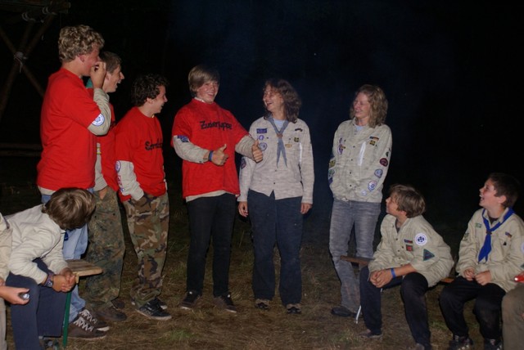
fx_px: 656
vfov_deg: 29.9
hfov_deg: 43.6
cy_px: 175
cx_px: 262
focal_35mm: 45
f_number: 5
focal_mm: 30
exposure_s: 1/60
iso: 400
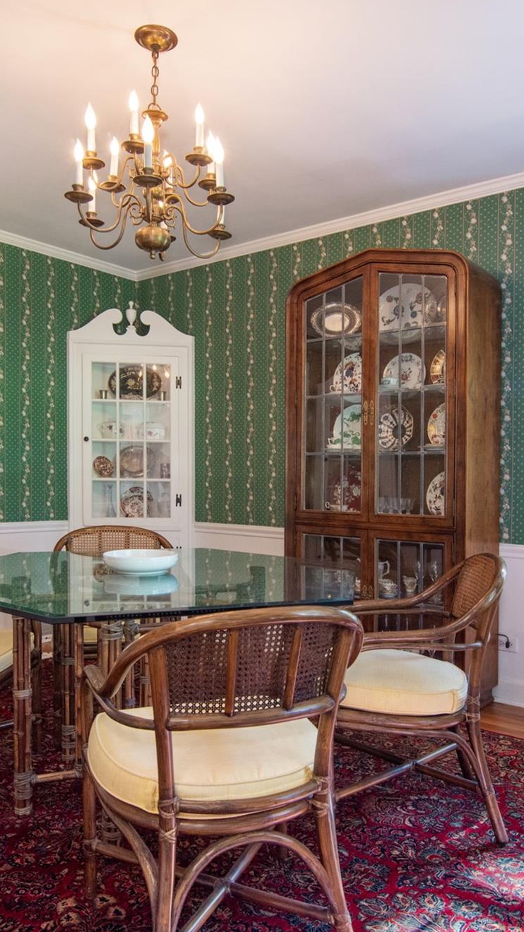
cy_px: 472
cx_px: 270
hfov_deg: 43.1
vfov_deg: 70.2
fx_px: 663
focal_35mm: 27
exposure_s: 1/40
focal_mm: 11
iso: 640
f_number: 8
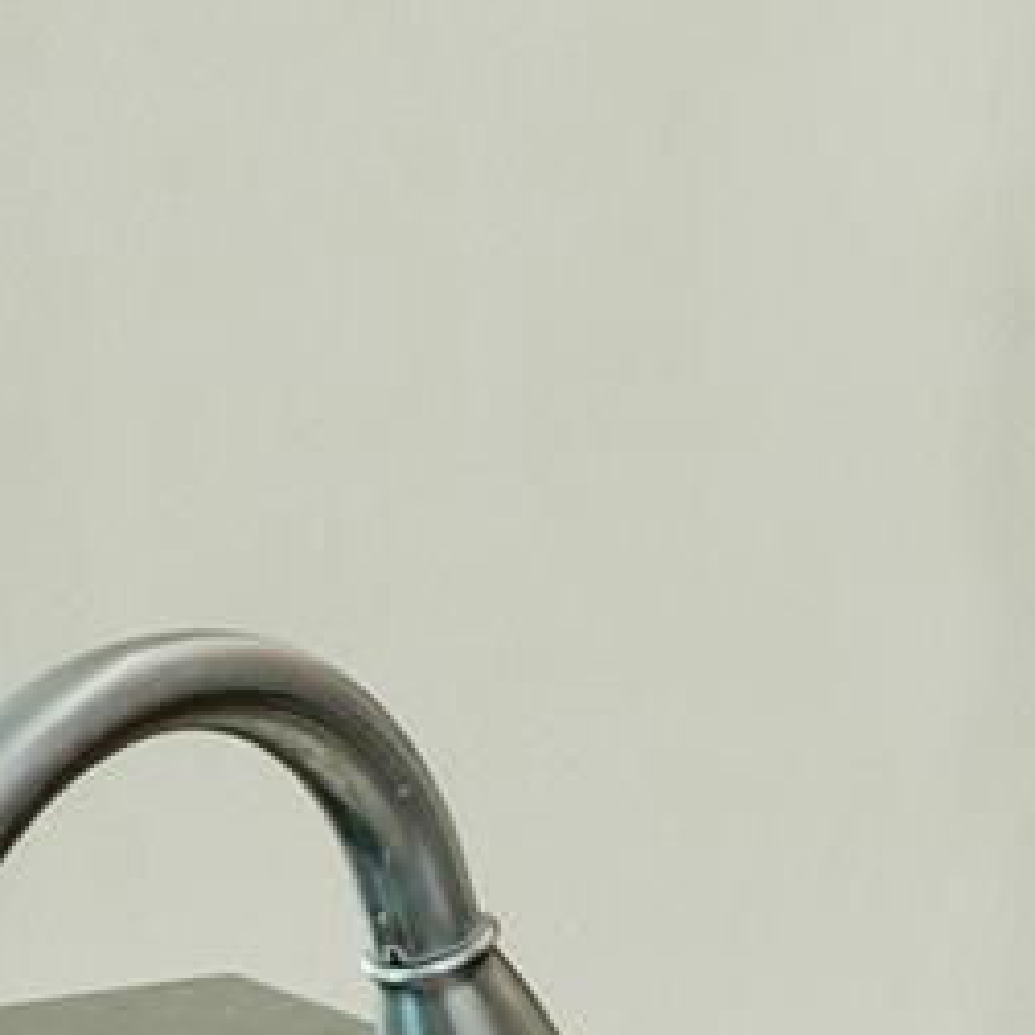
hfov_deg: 8.6
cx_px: 3676
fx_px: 4905
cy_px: -97
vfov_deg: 11.9
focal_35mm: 145
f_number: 8
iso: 320
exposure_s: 1/2.5
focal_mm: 13.8
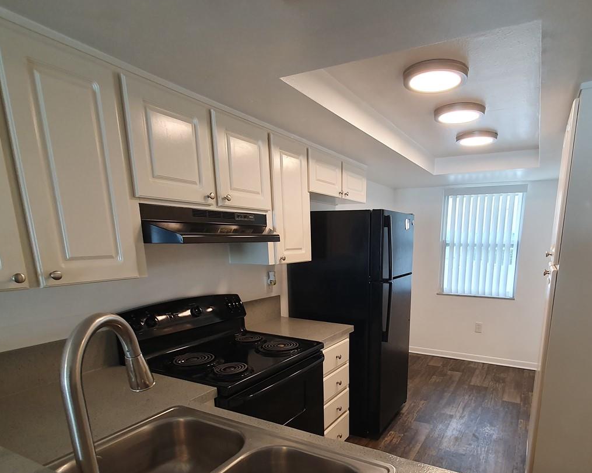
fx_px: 350
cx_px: 345
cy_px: 322
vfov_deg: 66.0
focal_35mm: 20
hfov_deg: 79.7
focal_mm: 1.8
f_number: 2.2
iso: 125
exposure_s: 1/60
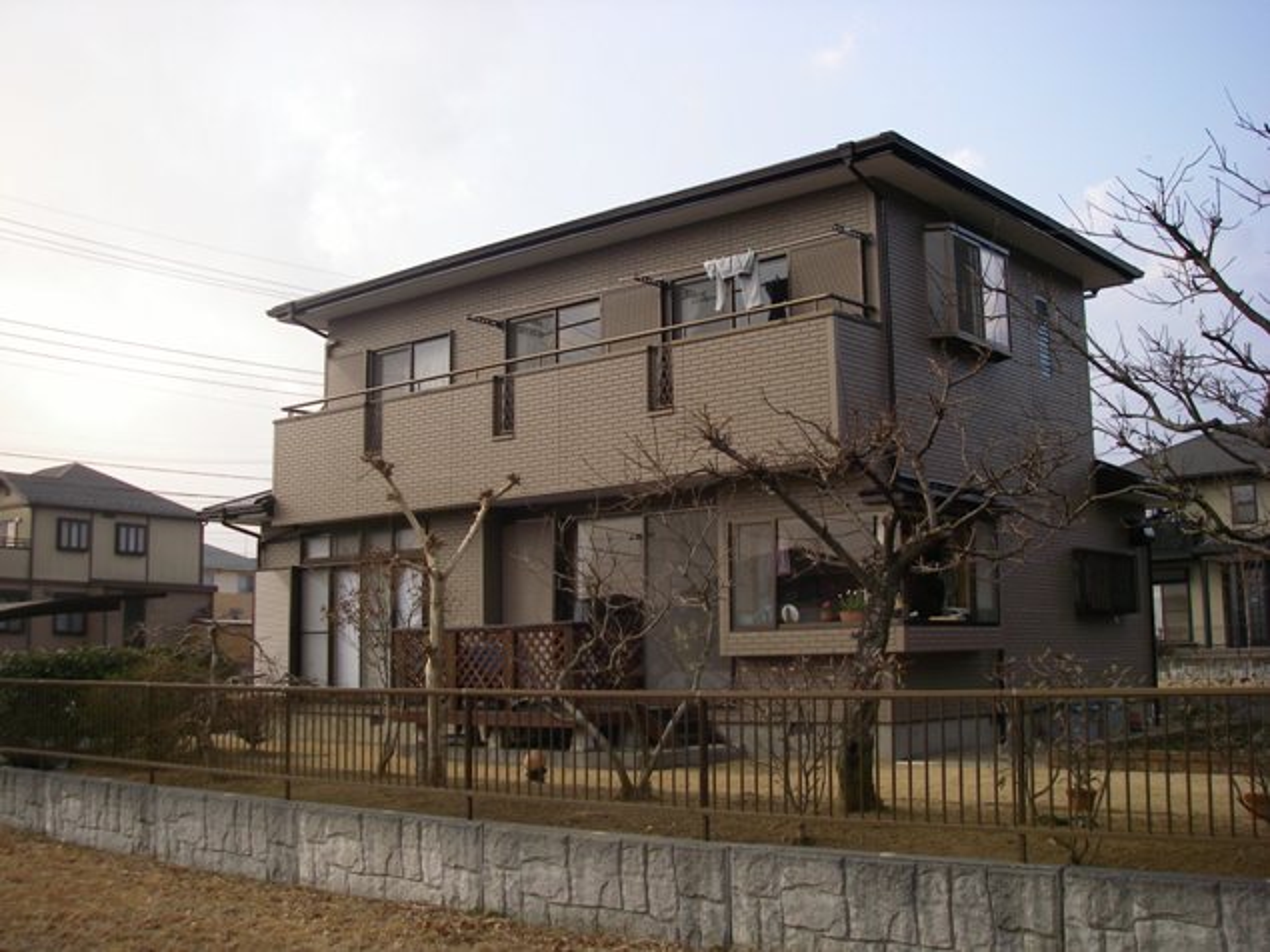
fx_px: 1394
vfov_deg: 37.7
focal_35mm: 38
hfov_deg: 49.0
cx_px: 635
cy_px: 476
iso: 64
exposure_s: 1/160
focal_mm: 6.3
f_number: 3.3
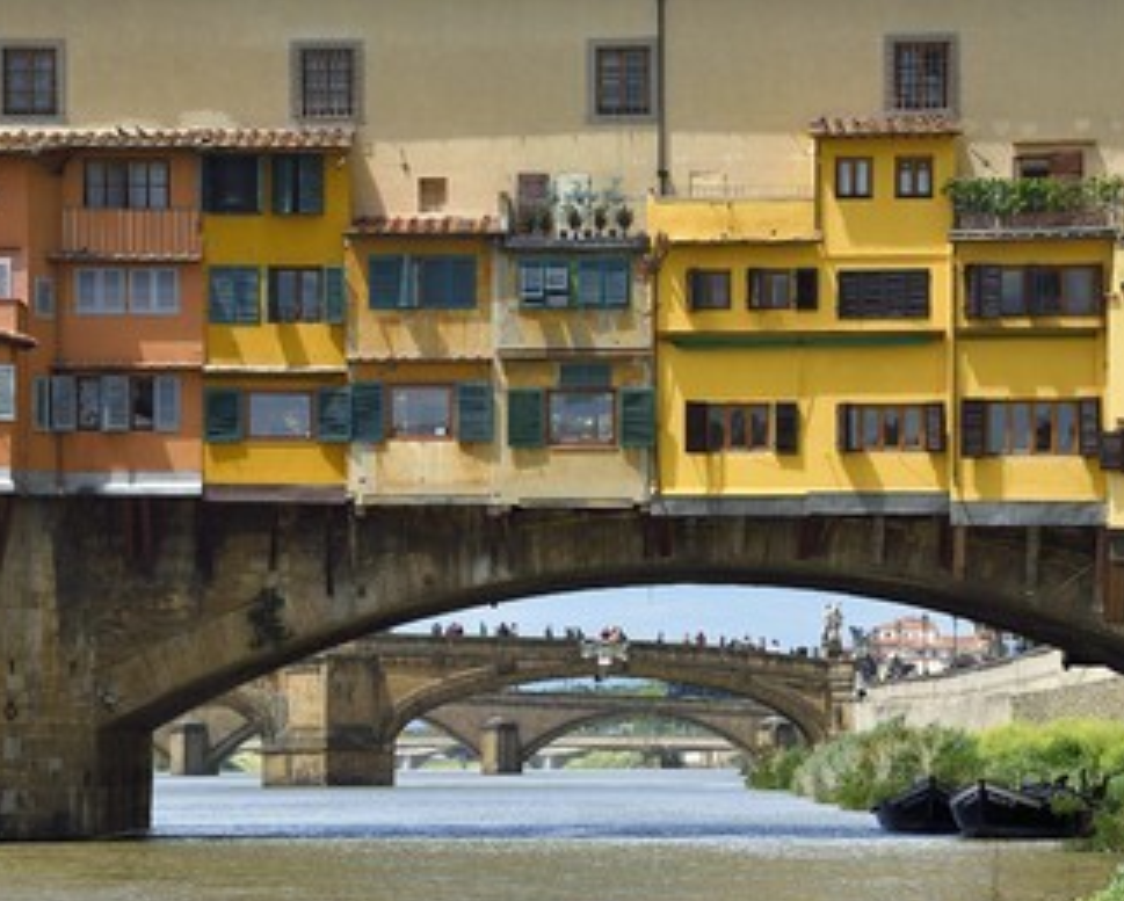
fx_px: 6493
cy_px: 484
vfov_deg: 7.9
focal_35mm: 195
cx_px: 515
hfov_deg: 9.9
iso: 200
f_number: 10
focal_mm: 160
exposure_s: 1/250
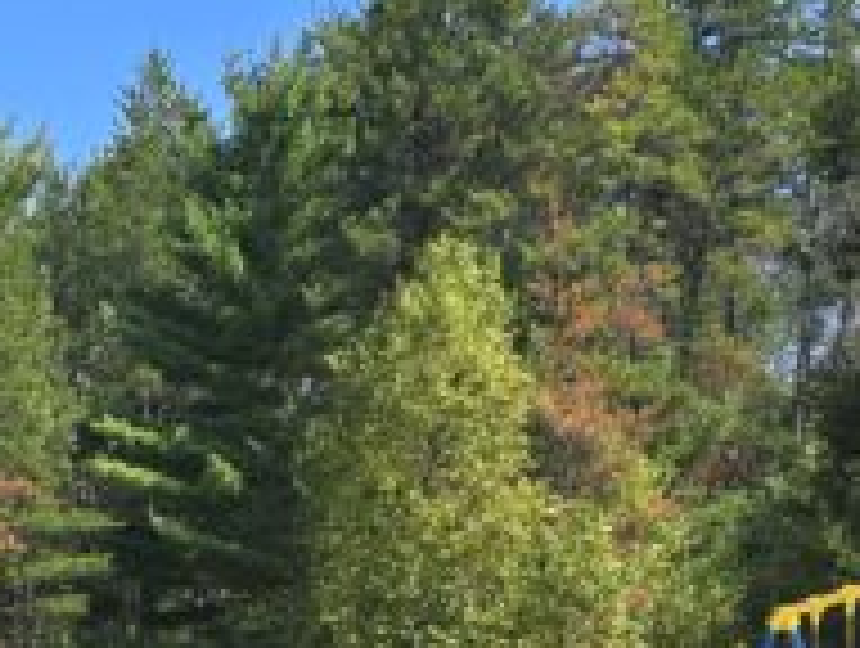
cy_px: 1058
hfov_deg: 15.0
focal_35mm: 123
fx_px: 3062
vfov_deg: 11.4
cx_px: -360
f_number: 1.7
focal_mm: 6.3
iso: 12
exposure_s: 1/483
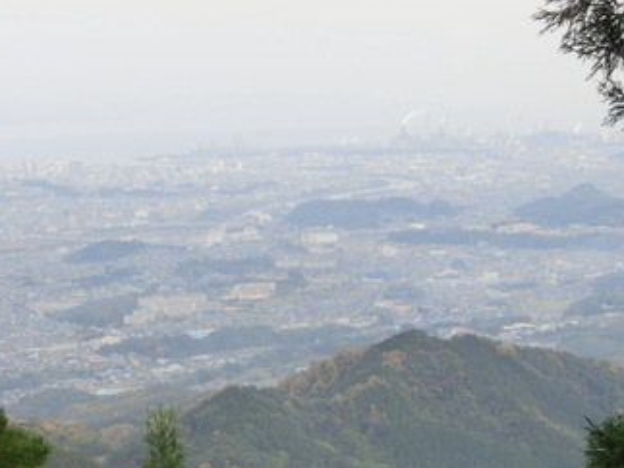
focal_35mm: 117
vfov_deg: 12.6
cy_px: 338
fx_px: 2108
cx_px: 218
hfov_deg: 16.8
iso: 80
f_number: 4.6
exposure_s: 1/250
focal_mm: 11.17
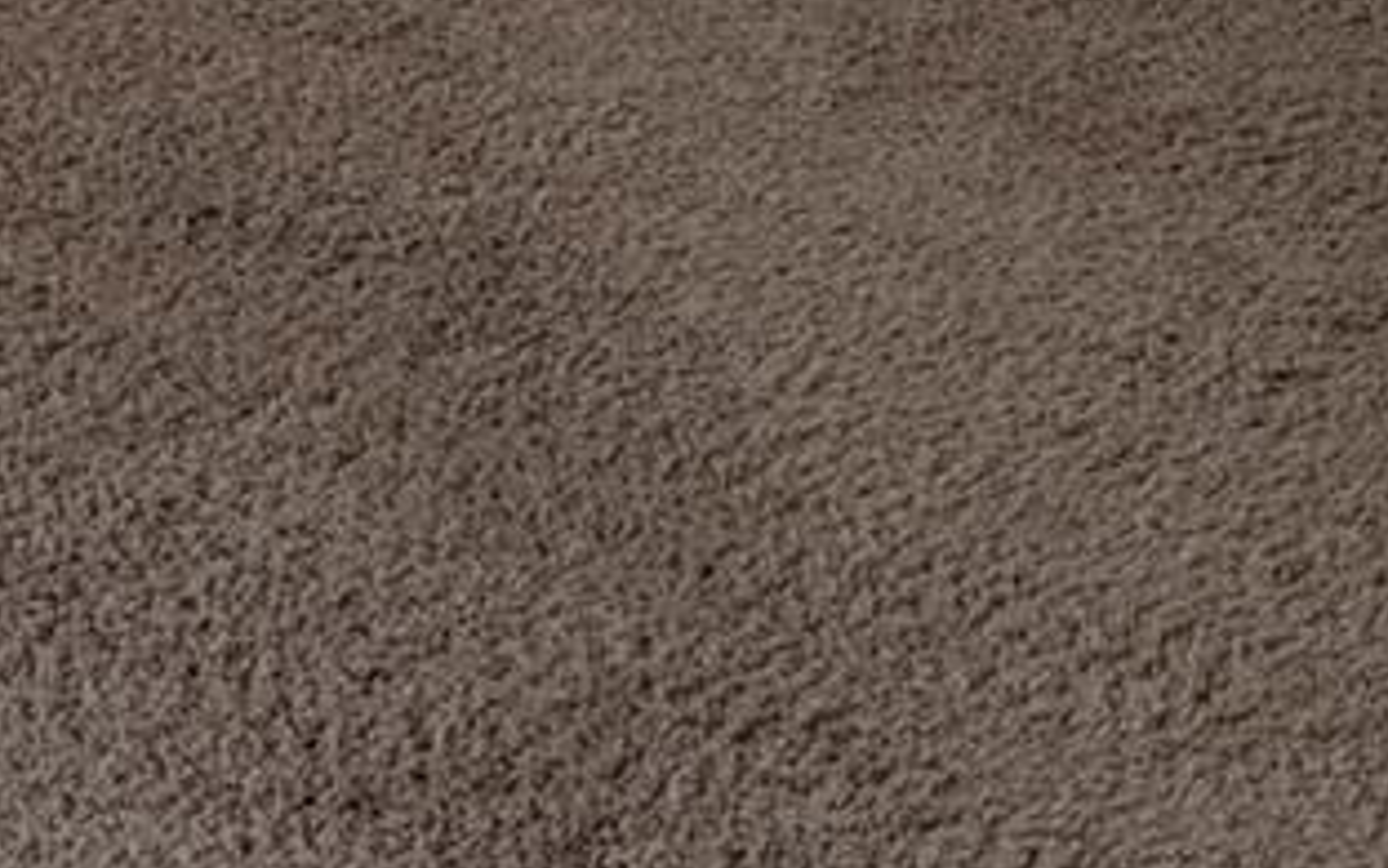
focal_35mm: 167
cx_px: -516
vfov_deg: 7.2
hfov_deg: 12.1
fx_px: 6317
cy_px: -1536
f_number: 1.78
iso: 100
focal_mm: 6.76
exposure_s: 1/1091
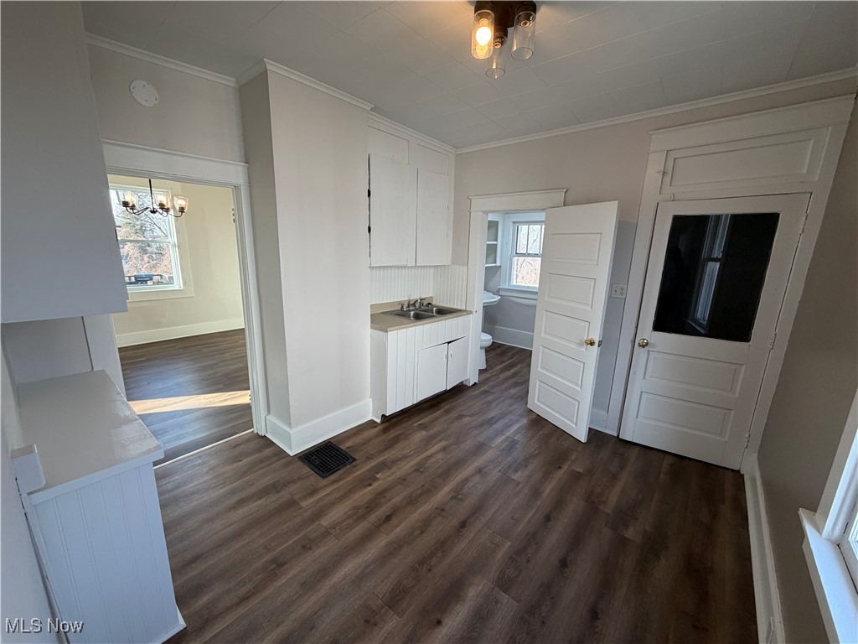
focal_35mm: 14
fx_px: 347
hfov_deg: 102.1
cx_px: 429
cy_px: 322
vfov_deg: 85.7
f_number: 2.2
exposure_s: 1/120
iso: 125
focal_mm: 2.22
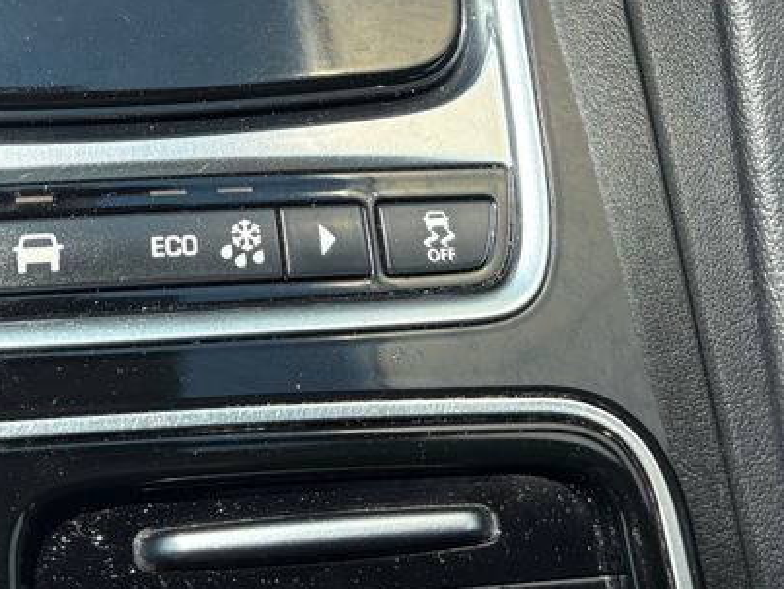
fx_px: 1496
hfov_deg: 28.7
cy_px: -134
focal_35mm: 66
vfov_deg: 20.7
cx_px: 146
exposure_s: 1/1099
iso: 64
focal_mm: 5.96
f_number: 1.6
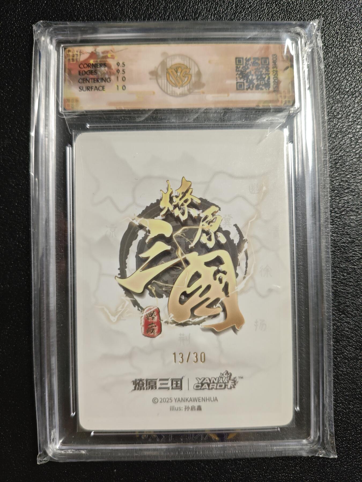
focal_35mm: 26
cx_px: 181
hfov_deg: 53.1
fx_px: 363
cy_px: 241
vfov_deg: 67.3
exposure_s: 1/200
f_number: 1.5
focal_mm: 4.94
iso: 800
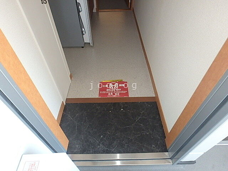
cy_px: 86
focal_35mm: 21
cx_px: 114
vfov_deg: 63.4
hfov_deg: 79.0
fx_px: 138
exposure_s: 1/30
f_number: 3.5
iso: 400
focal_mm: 3.7
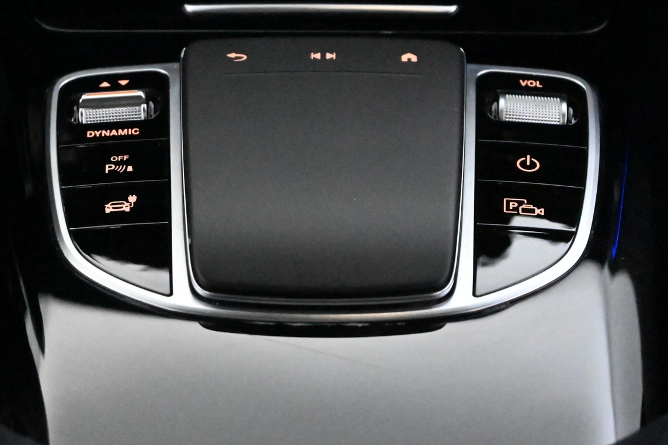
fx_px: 1892
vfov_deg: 13.4
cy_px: 178
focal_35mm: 102
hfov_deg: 20.0
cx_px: 325
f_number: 6
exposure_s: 1/80
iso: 25600
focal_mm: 48
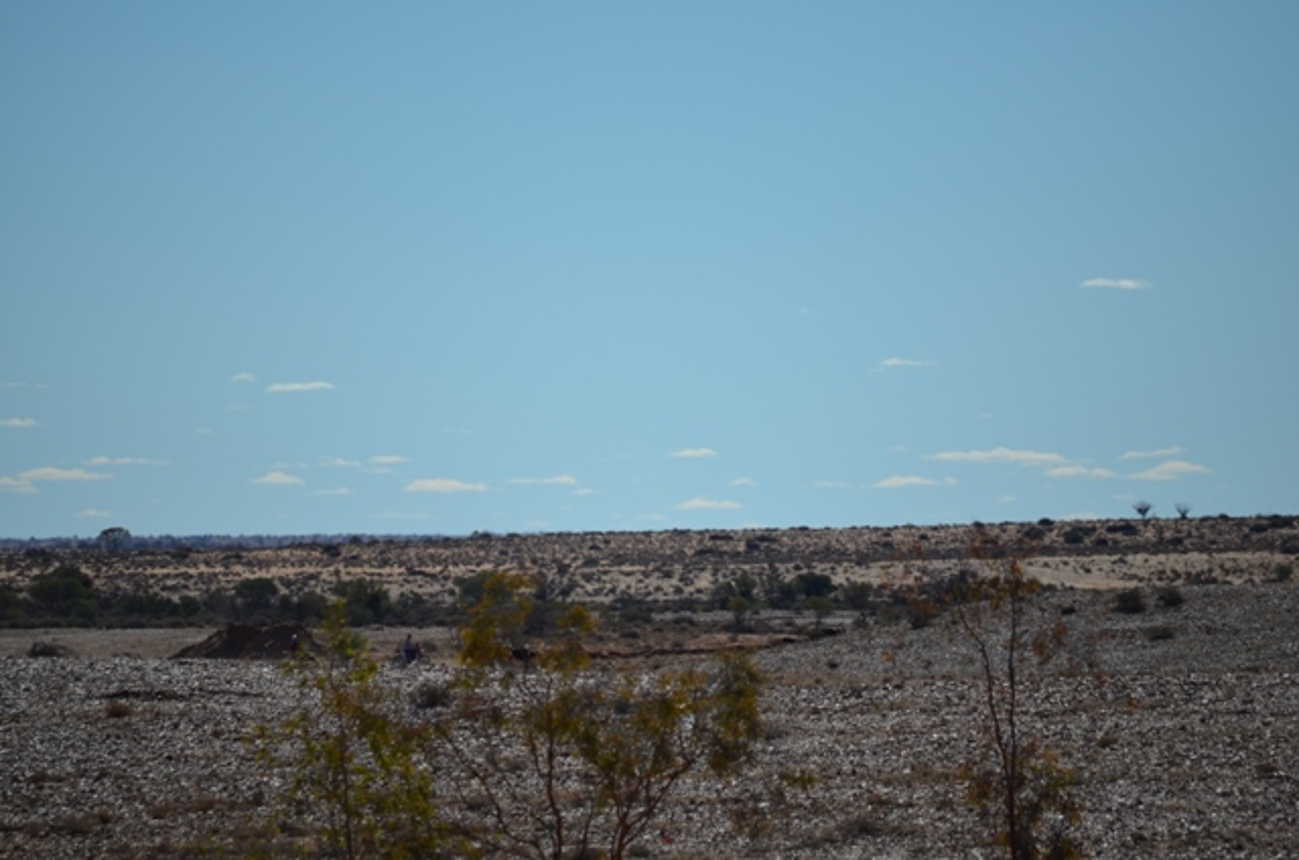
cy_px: 430
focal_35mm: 300
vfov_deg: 4.6
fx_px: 10803
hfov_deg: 6.9
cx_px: 650
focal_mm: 200
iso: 200
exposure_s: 1/2500
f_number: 6.3
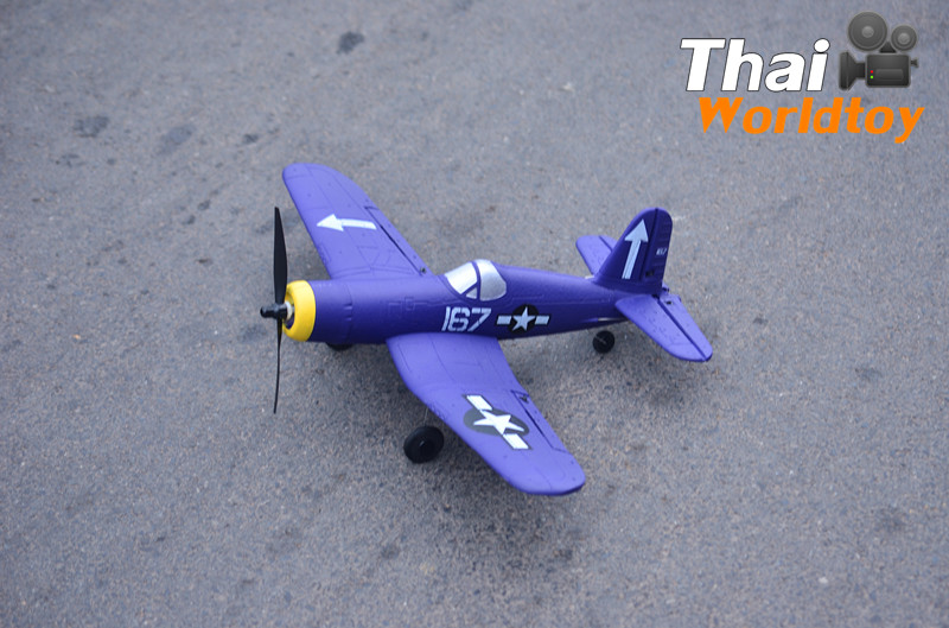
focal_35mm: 99
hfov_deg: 20.7
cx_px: 474
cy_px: 314
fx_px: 2603
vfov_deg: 13.7
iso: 100
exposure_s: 1/50
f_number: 5.6
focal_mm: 66
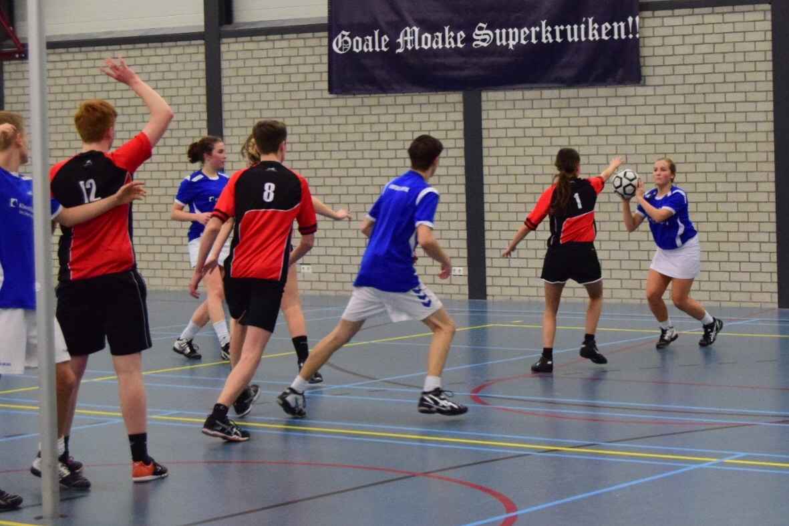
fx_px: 1578
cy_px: 263
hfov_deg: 28.1
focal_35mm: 72
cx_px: 394
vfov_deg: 18.9
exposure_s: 1/200
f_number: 7.1
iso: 5000
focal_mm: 48
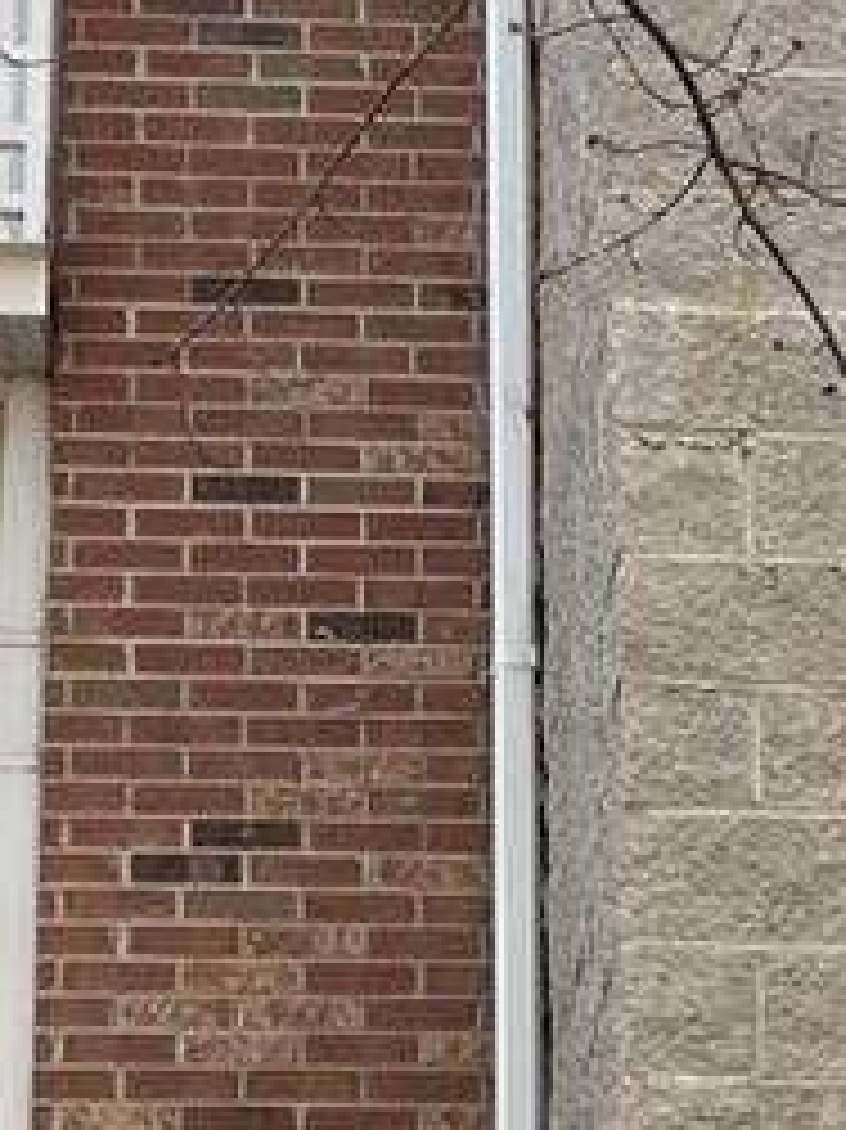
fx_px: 5186
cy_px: 846
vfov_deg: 12.4
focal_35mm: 159
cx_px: 716
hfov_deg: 9.3
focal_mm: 5.1
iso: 50
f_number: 1.6
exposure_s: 1/510
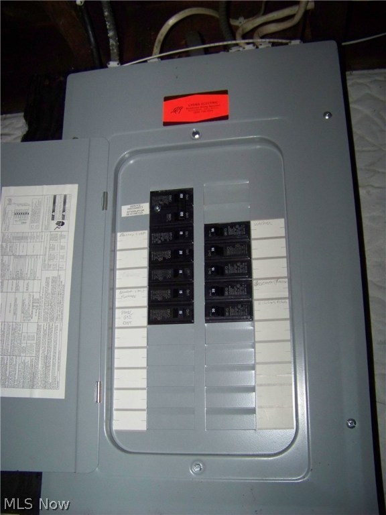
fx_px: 535
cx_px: 193
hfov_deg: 39.7
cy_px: 258
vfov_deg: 51.4
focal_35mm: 36
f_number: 2.8
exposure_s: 1/30
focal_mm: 5.85
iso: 200
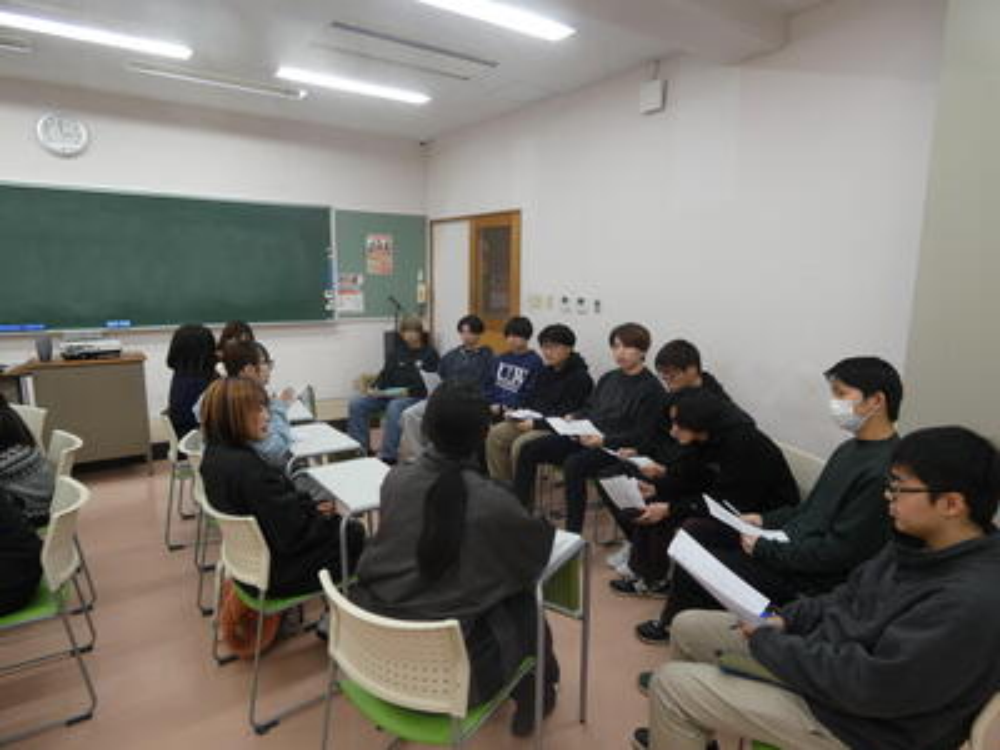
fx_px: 578
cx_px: 500
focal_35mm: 20
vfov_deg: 66.0
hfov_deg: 81.7
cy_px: 375
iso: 100
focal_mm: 3.6
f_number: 2.8
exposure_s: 1/60
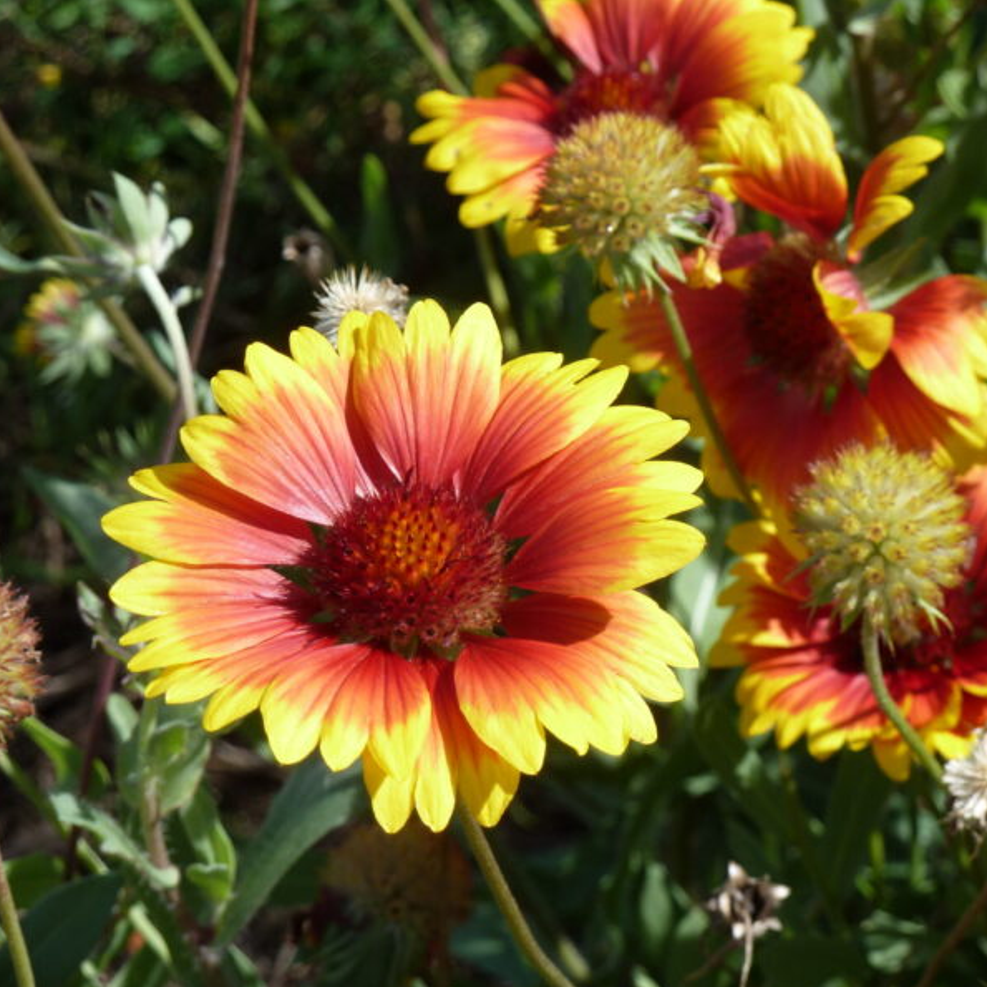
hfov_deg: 13.2
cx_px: 486
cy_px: 496
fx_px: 4258
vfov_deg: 13.2
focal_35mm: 132
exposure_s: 1/320
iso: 80
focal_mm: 18.2
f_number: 4.4
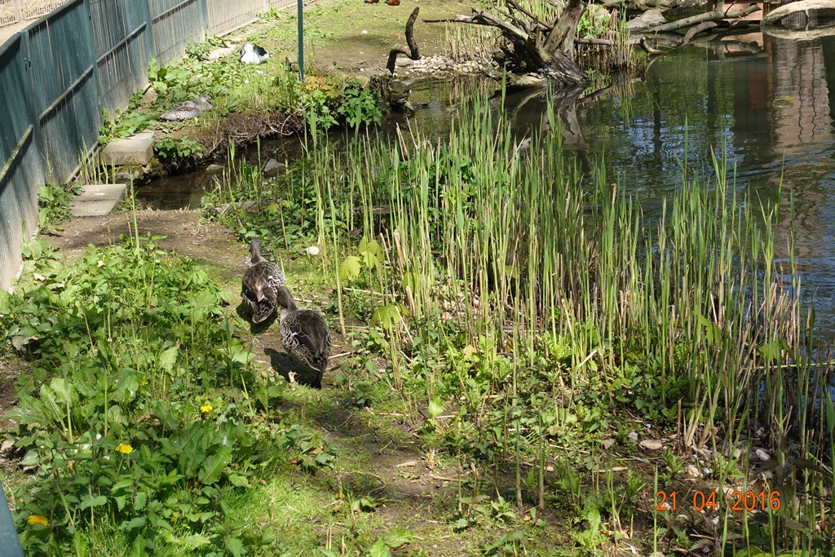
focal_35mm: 70
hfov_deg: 28.8
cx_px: 418
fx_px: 1624
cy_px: 278
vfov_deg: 19.5
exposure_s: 1/200
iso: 125
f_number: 5.6
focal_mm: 25.7
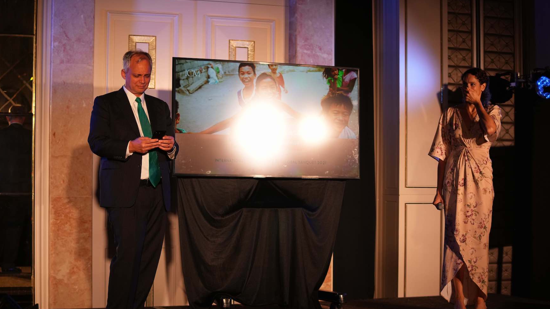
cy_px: 183
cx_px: 275
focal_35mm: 74
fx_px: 1079
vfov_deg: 16.3
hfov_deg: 28.6
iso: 1250
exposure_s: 1/200
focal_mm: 70
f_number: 2.8
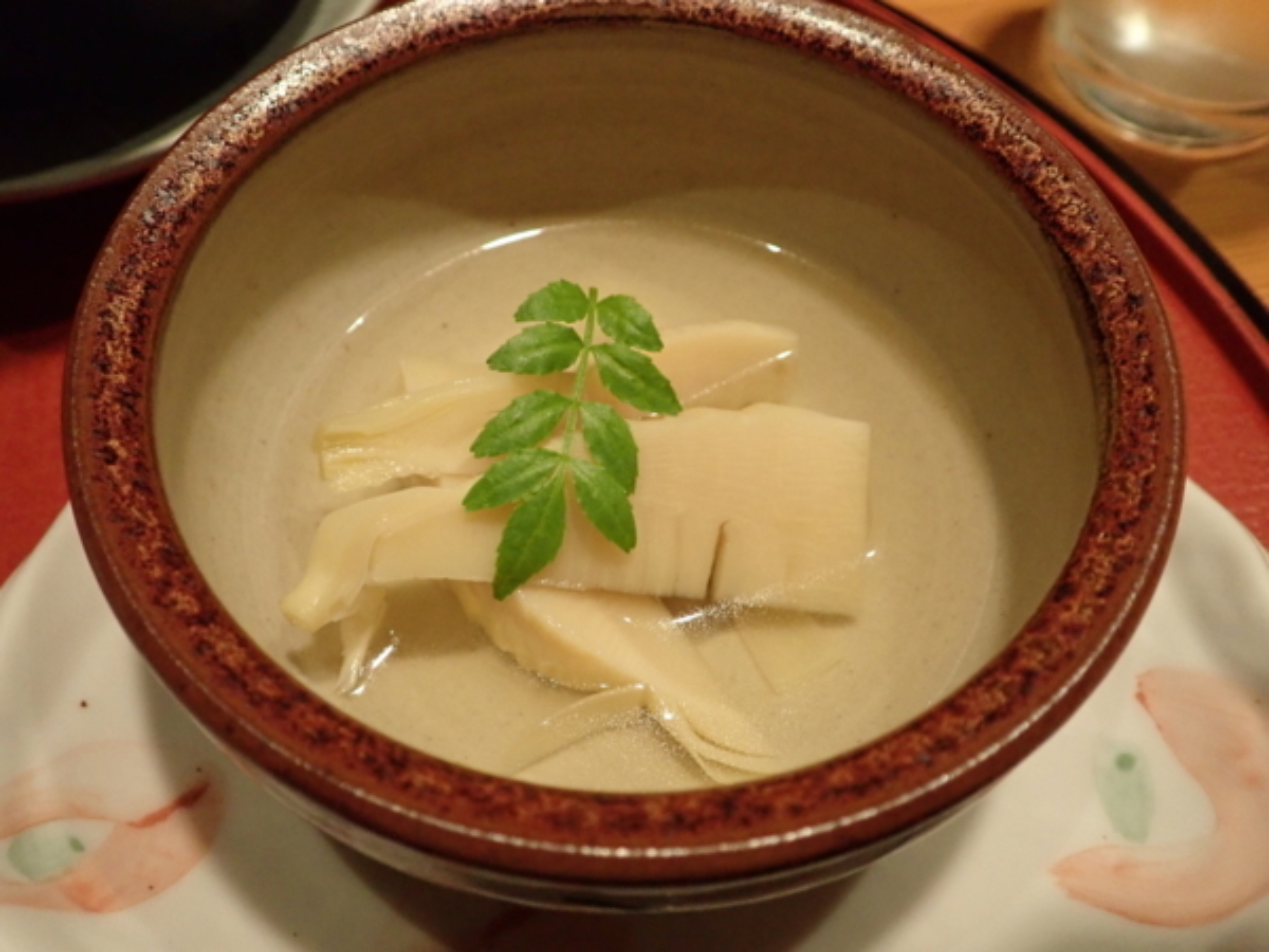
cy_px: 476
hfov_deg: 60.0
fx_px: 1100
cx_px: 634
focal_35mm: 30
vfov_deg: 46.8
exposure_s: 1/60
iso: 800
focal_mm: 5.5
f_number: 2.3
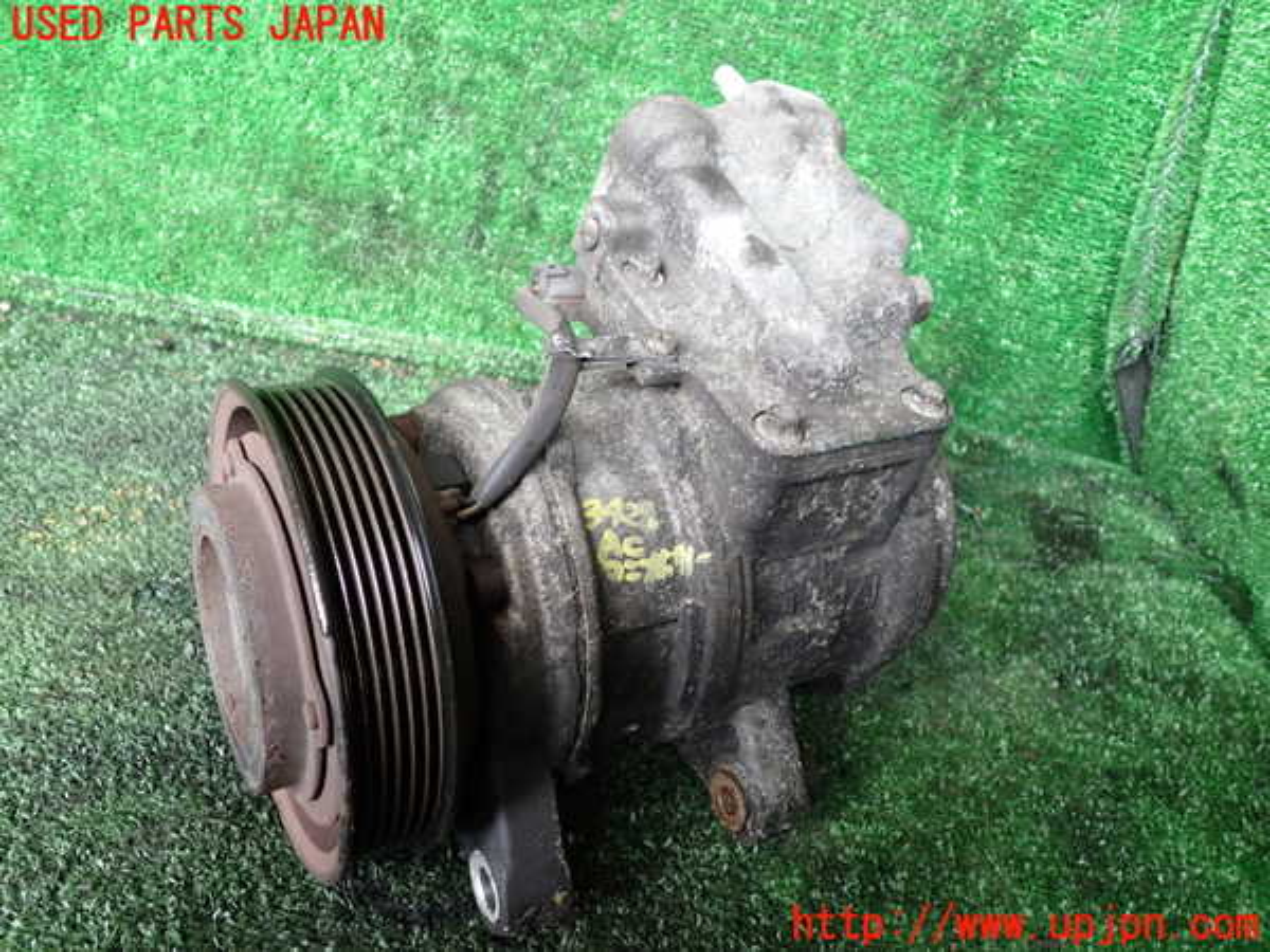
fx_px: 1101
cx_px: 635
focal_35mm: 30
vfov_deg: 46.8
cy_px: 476
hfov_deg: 60.0
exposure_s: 1/30
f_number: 2.3
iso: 250
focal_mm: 5.4
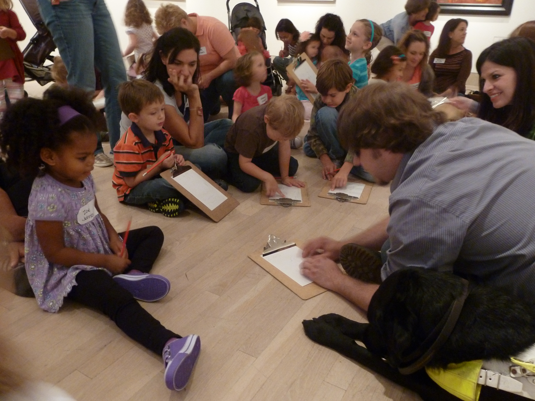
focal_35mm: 26
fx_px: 402
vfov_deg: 53.1
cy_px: 200
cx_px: 268
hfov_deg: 67.3
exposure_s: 1/3.2
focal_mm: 4.7
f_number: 3.4
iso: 400
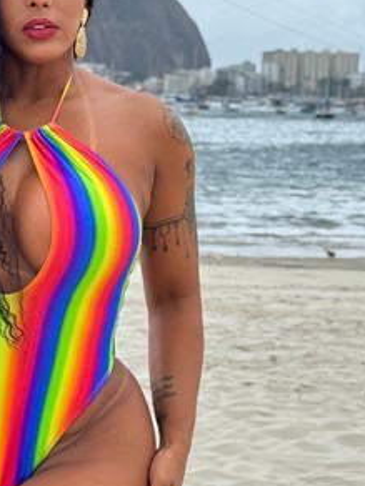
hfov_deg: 12.7
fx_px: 1617
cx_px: 8
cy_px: 281
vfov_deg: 17.1
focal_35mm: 115
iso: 64
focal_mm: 6.76
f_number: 1.78
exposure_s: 1/678
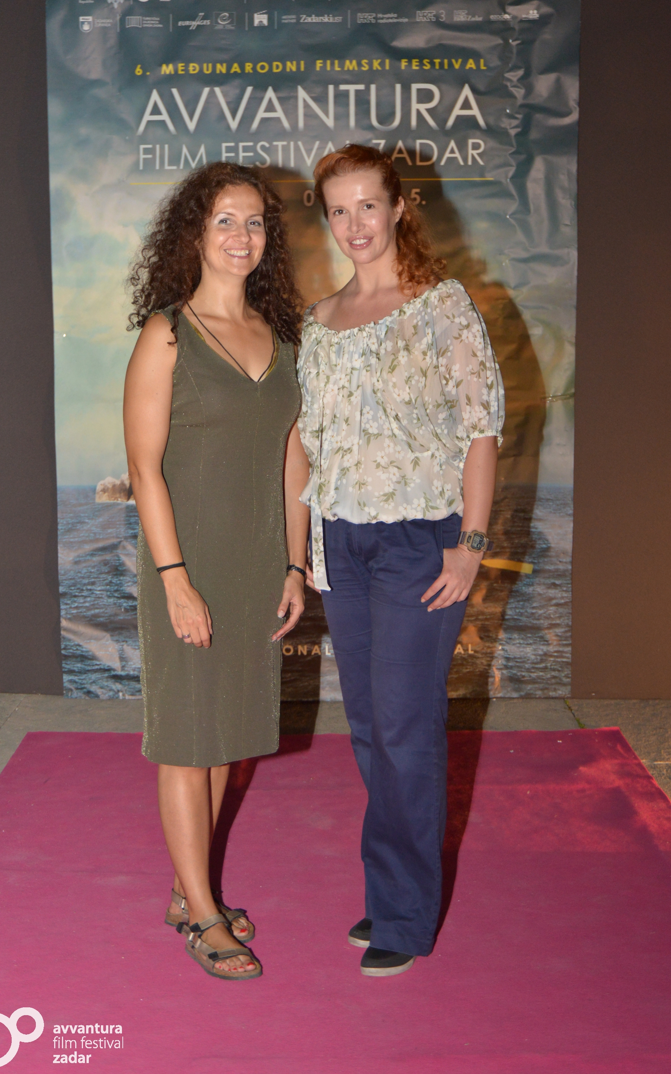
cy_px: 530
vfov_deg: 35.7
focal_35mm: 57
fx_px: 1668
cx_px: 320
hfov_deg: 22.7
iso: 2000
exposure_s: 1/125
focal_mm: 55
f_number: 6.3
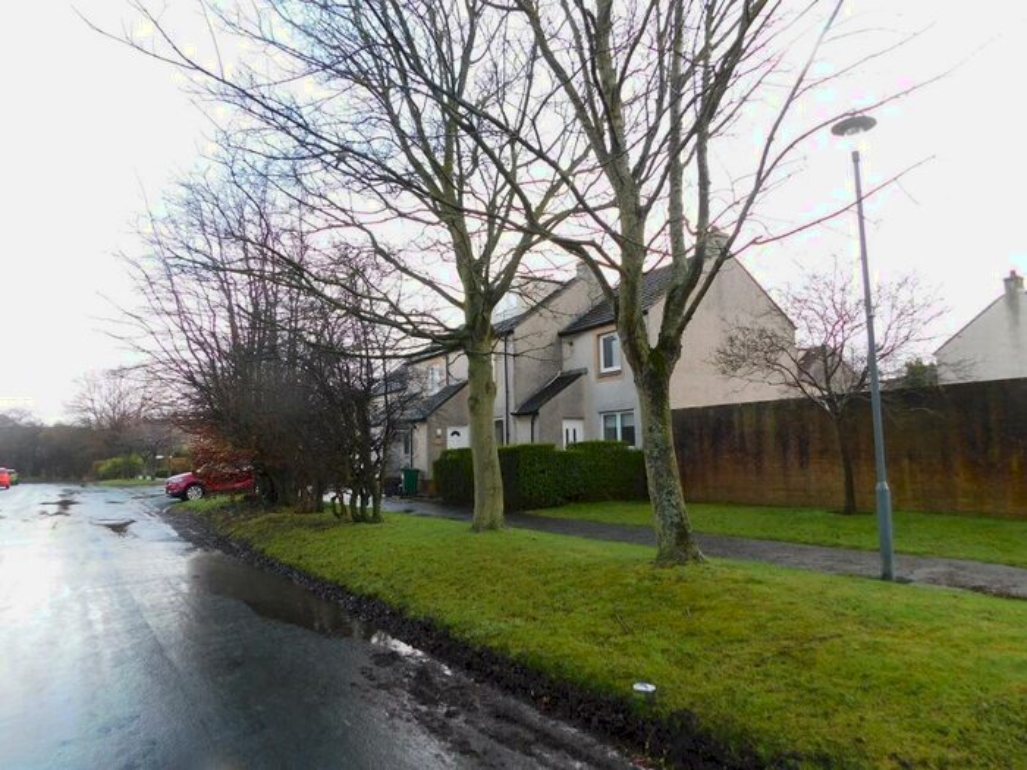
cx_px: 514
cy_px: 385
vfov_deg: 58.9
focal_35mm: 23
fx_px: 682
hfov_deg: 73.9
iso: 125
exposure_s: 1/160
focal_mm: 4
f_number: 3
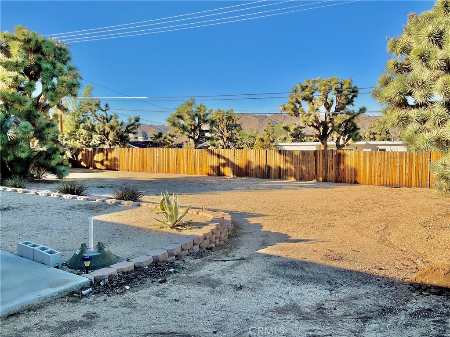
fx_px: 377
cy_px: 168
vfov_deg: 48.2
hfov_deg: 61.7
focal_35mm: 29
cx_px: 225
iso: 16
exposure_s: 1/1342
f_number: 1.8
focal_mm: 3
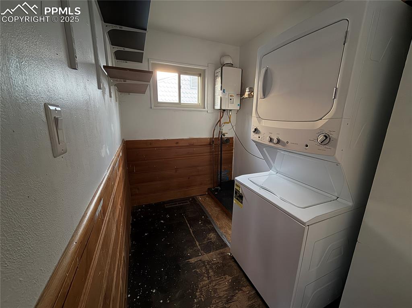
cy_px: 154
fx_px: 167
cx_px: 206
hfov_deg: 102.1
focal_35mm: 14
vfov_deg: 85.6
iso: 640
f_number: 2.2
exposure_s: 1/15
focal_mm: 2.22
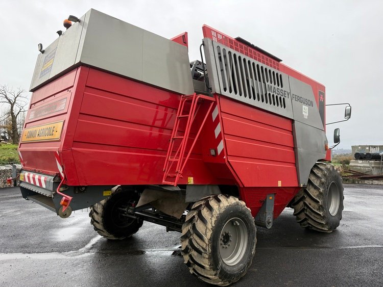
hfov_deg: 71.6
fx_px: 266
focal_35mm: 24
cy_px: 144
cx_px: 192
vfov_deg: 56.8
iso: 125
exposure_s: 1/243
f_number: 1.78
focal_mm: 6.76
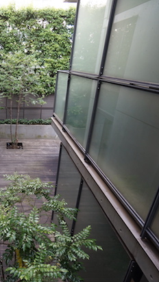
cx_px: 13
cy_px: 143
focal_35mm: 24
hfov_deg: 43.2
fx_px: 180
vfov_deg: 76.3
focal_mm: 10
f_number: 4.5
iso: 400
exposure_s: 1/80
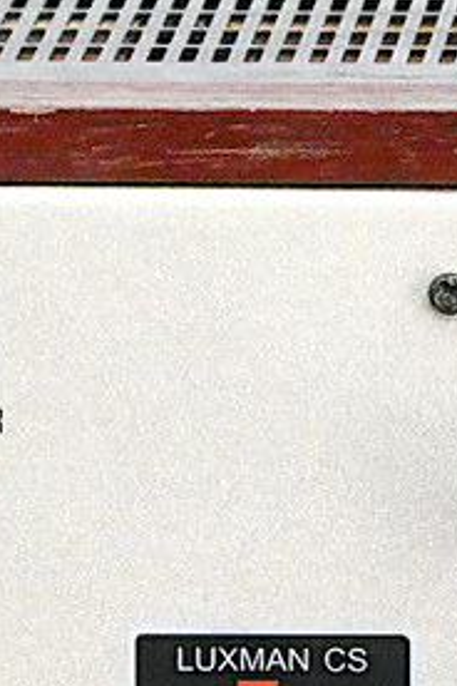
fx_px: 19459
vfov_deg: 2.0
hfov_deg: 1.3
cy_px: 758
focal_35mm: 1022
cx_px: 849
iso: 1600
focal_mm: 50.5
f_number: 5.7
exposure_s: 1/50
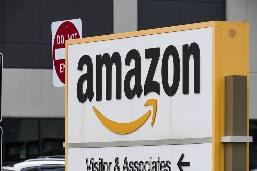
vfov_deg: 4.2
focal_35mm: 324
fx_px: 2312
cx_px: 128
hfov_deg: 6.4
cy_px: 86
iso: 320
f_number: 14
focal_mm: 324
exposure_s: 1/400
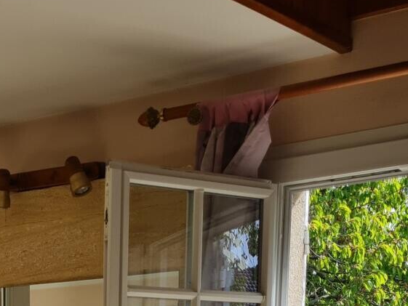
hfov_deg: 20.7
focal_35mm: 89
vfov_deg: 14.9
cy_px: 512
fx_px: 1049
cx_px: -65
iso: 50
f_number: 1.8
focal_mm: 5.4
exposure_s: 1/990
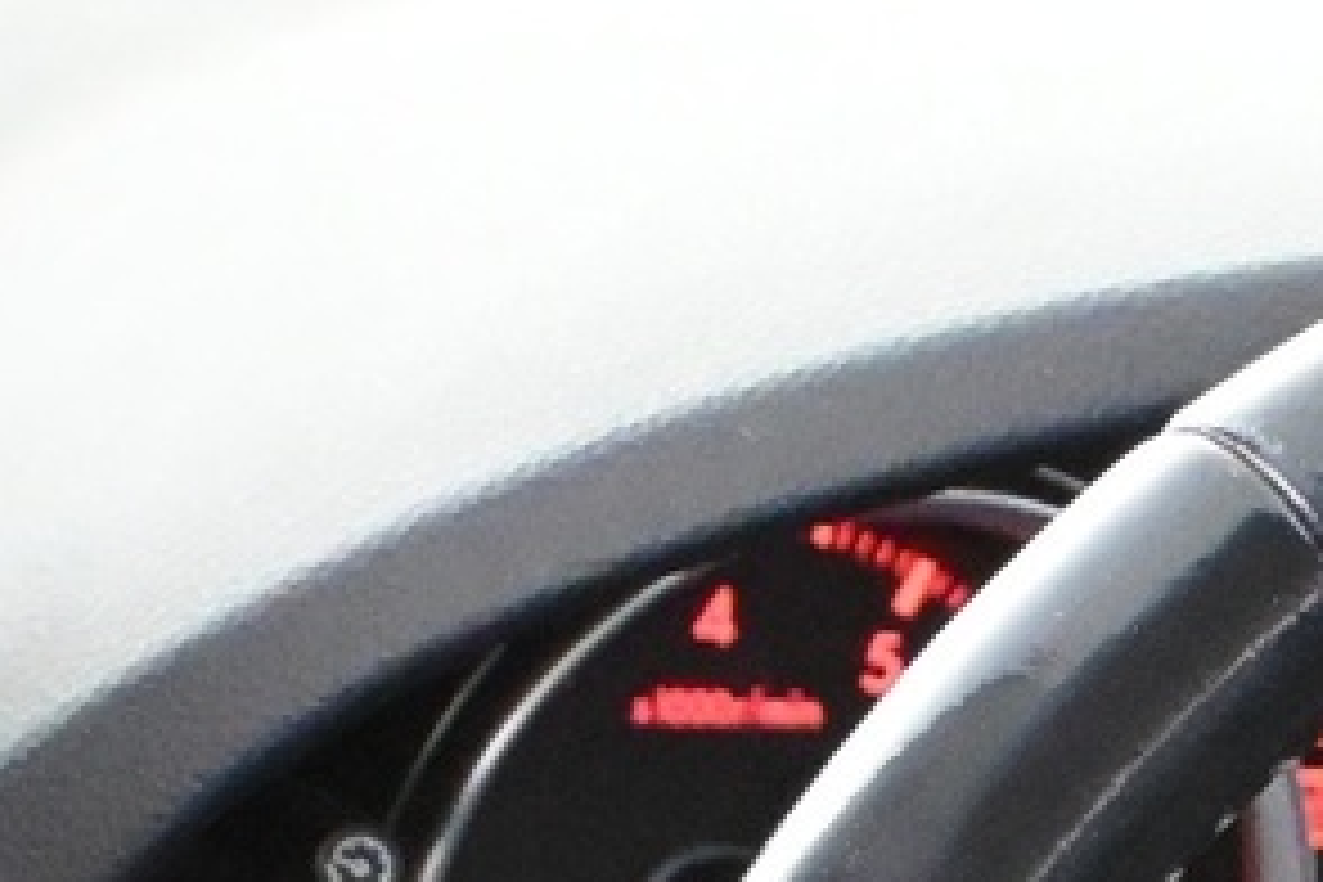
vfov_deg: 5.5
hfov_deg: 8.3
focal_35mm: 240
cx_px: 2187
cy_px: 2192
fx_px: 8810
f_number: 4.8
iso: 11400
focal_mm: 29
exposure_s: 1/50
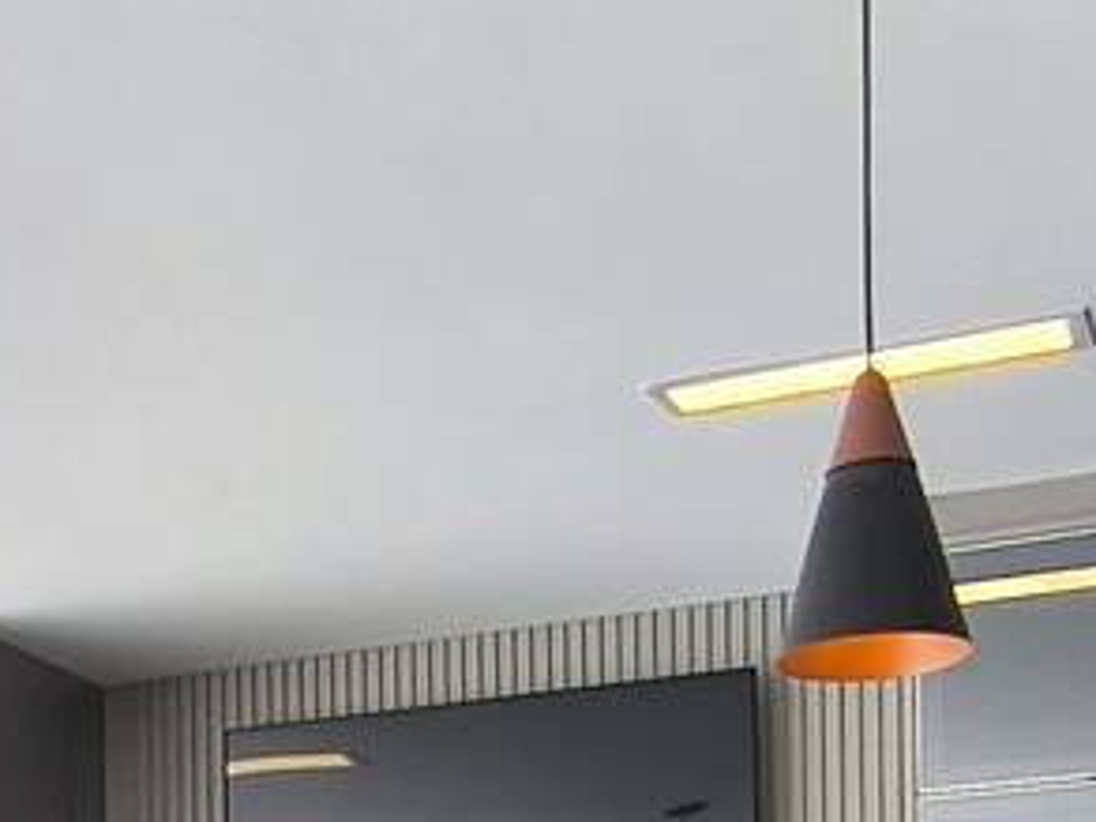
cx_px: 19
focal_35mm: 79
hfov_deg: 23.7
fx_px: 2501
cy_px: 1291
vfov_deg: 16.7
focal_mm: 1.65
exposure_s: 1/162
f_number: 2.2
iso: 50
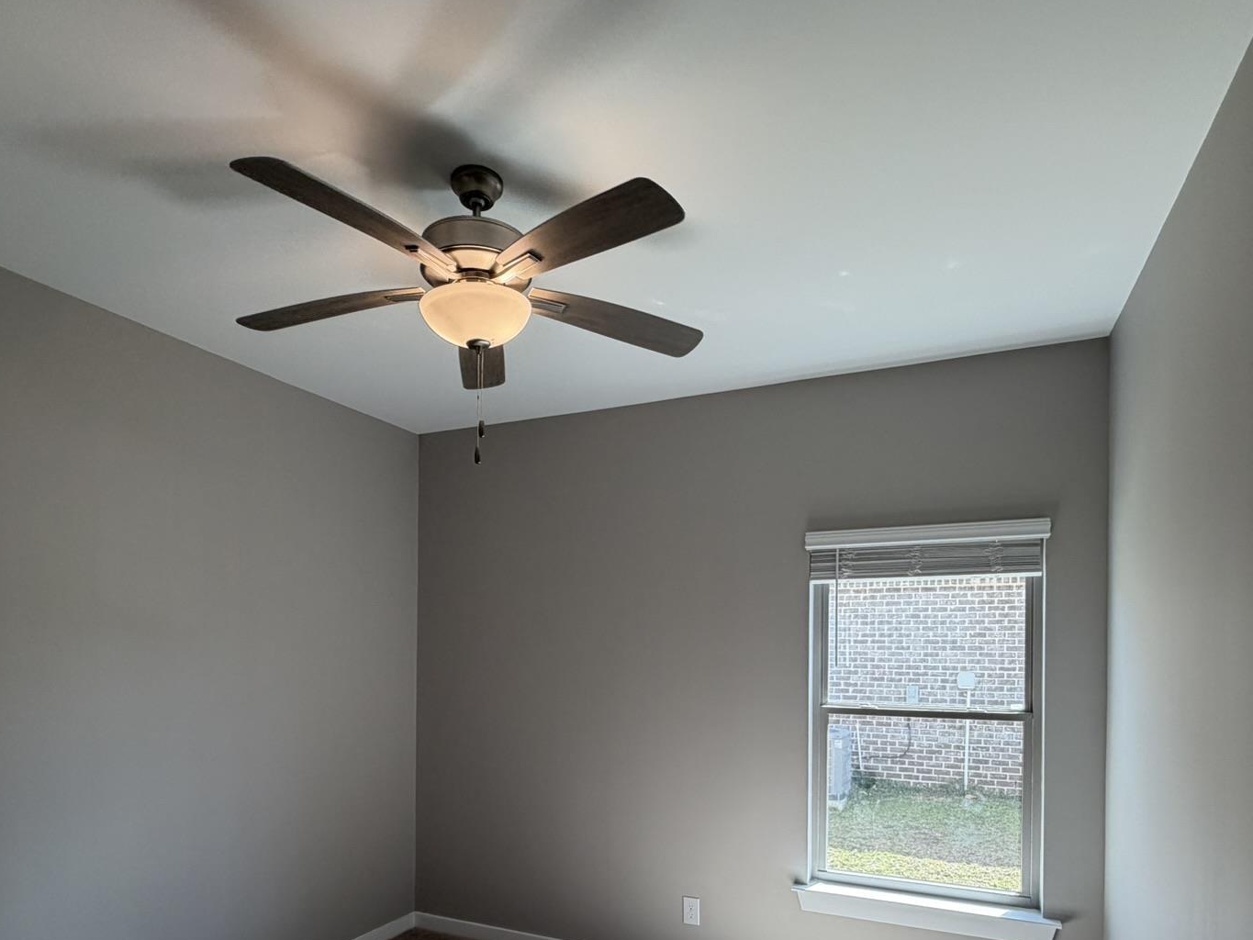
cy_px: 651
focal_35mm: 21
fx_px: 760
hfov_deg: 79.0
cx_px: 621
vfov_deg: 61.4
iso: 64
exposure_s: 1/120
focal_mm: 2.22
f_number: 2.2
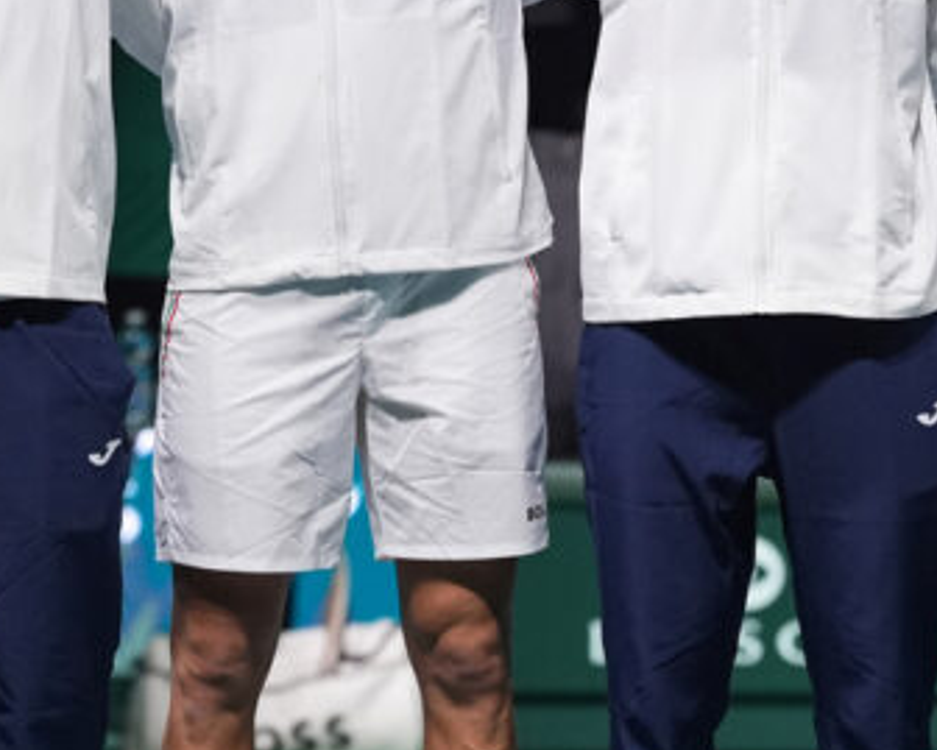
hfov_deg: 5.3
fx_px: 10153
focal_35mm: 366
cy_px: -67
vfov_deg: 4.2
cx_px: 530
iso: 2500
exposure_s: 1/1000
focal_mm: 131
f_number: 3.2
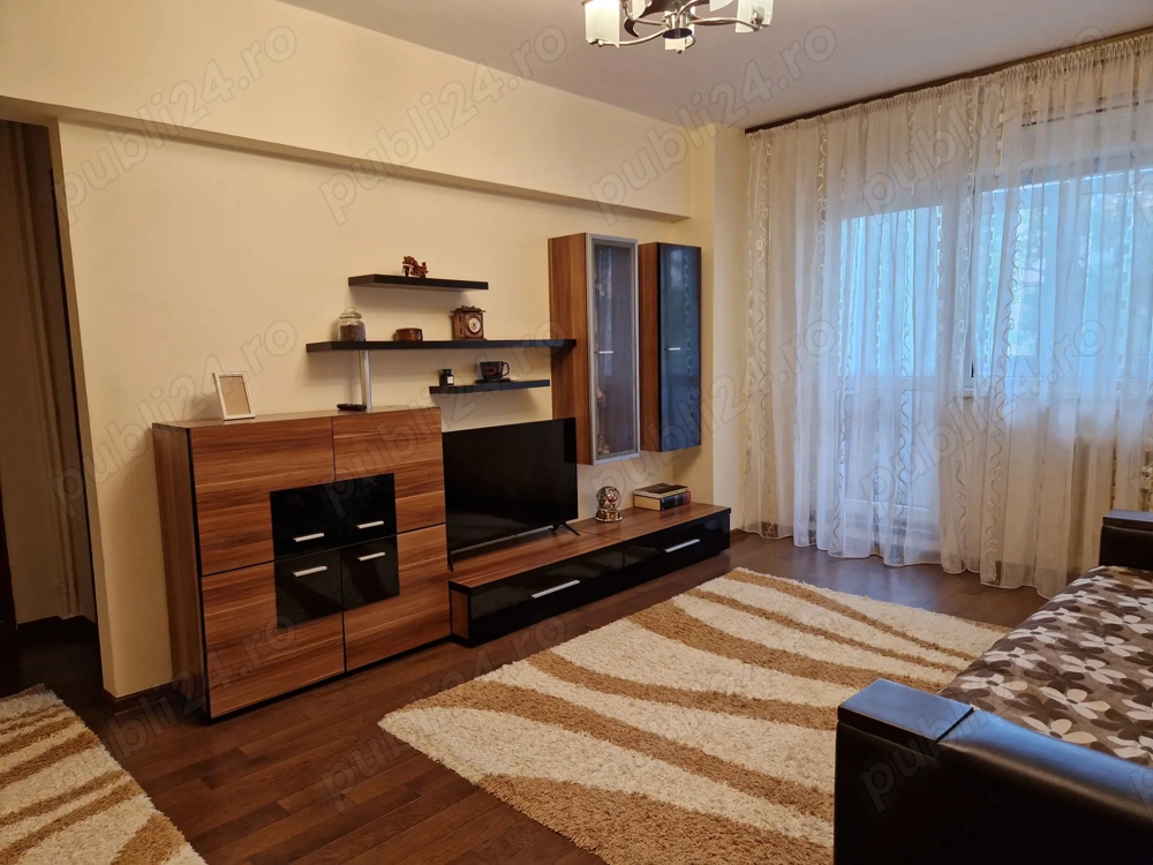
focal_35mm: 23
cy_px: 432
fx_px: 766
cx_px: 576
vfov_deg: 58.9
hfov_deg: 73.9
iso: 125
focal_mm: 5.4
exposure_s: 1/100
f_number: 1.8
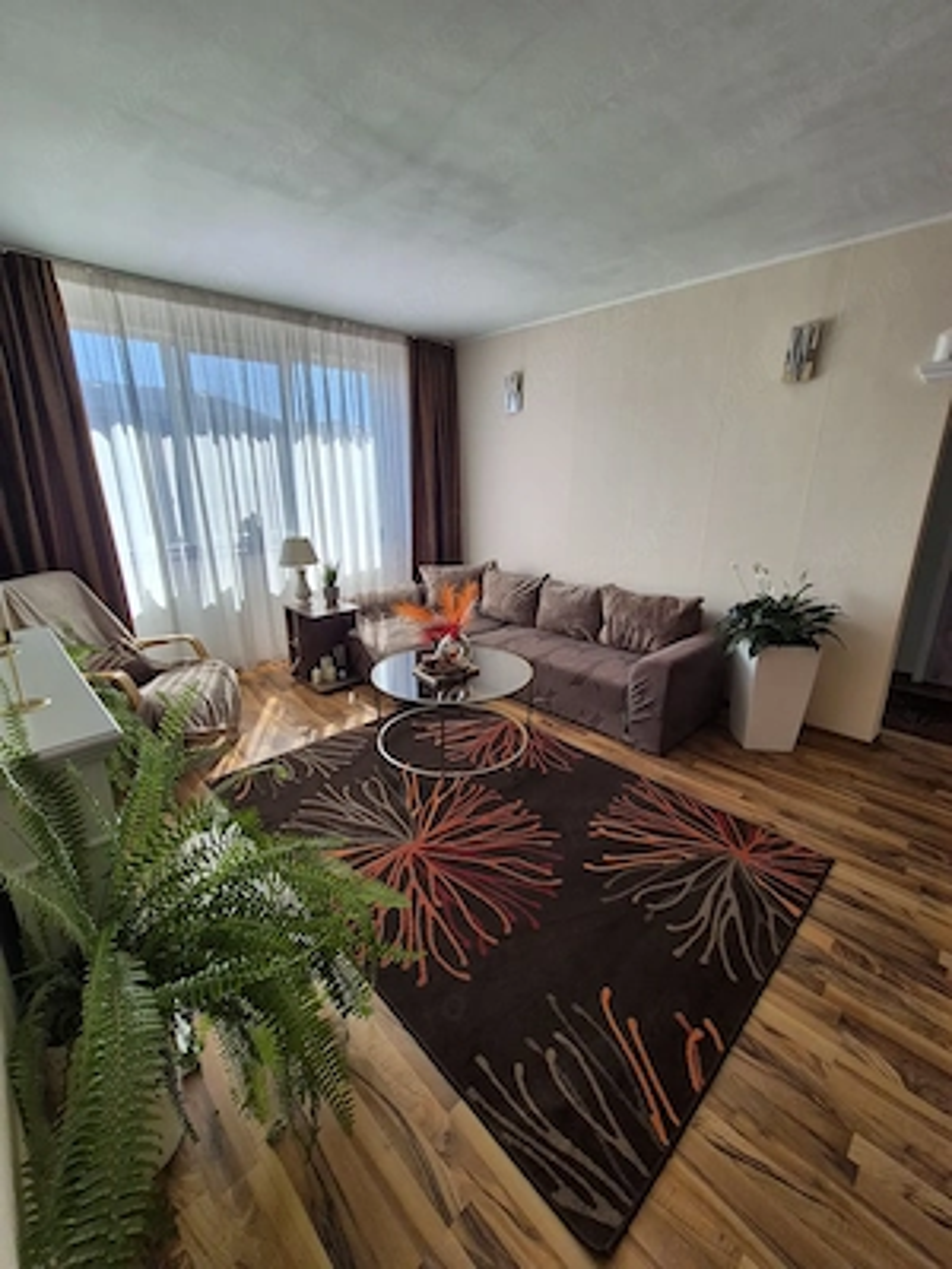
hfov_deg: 89.9
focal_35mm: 13
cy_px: 634
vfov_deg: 106.2
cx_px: 476
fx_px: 477
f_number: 2.2
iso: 50
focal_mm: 2.2
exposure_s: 1/213
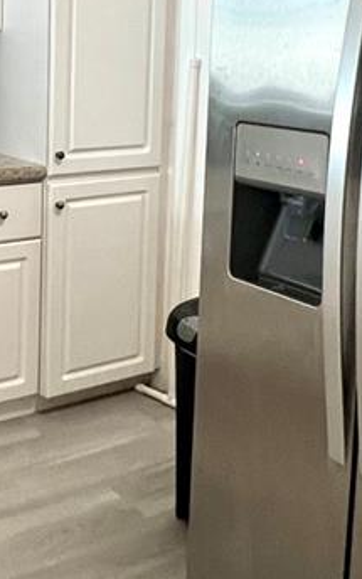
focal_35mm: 48
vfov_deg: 40.3
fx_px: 758
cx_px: -3
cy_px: 126
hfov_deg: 25.5
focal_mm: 1.57
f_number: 1.8
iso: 200
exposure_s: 1/120
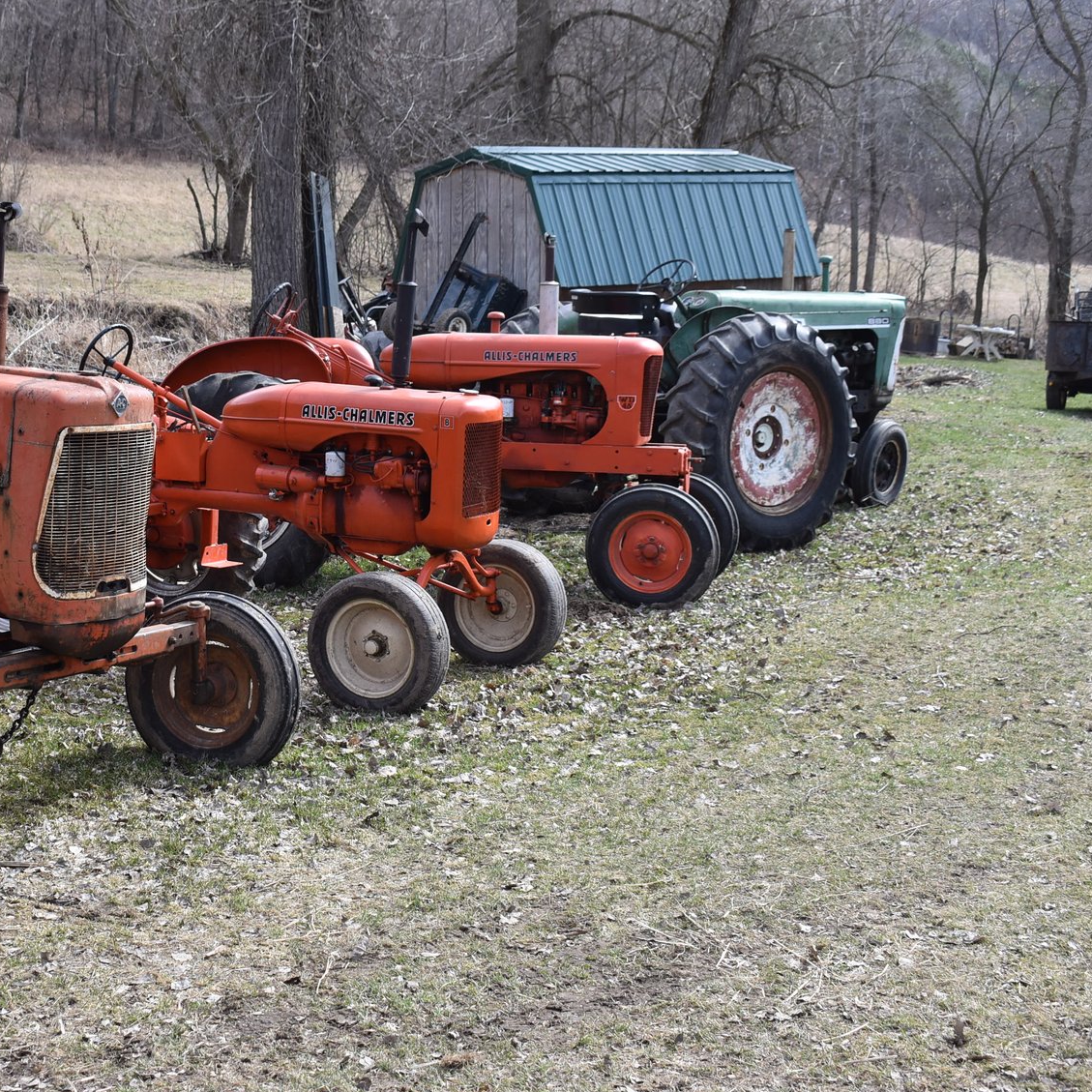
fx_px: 1986
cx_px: 277
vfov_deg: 30.7
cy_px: 548
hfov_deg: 30.3
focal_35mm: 56
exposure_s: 1/250
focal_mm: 29
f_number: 7.1
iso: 200
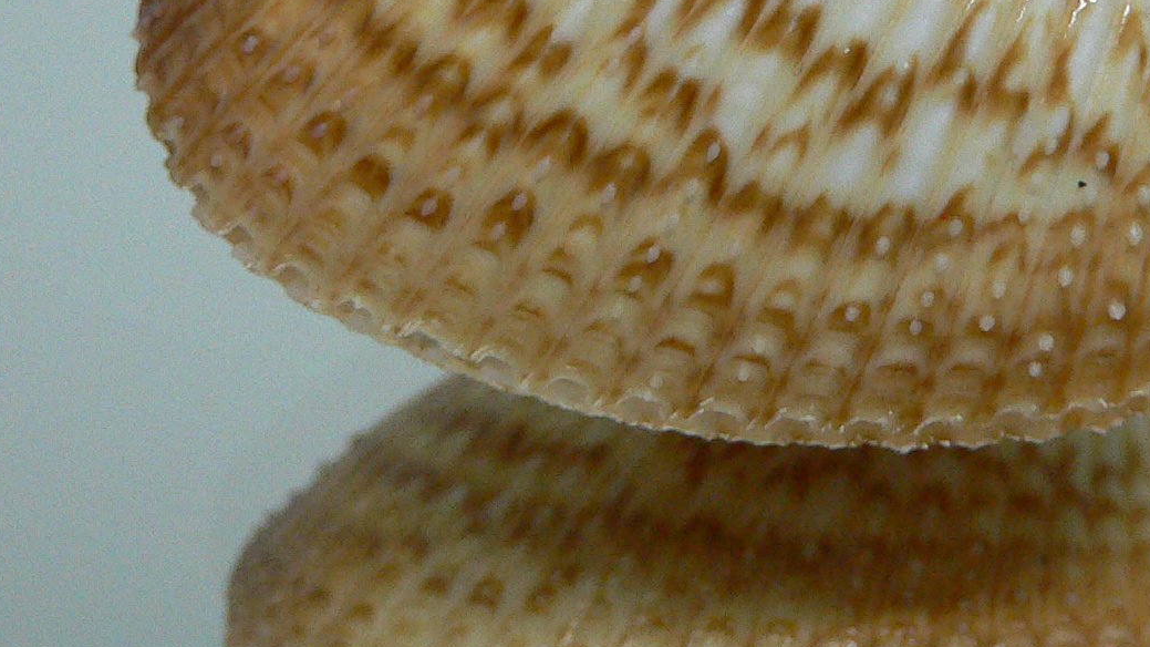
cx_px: 819
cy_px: 53
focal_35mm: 74
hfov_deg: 28.3
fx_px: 2256
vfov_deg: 16.1
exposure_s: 1/60
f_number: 2.8
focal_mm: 4.6
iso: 200
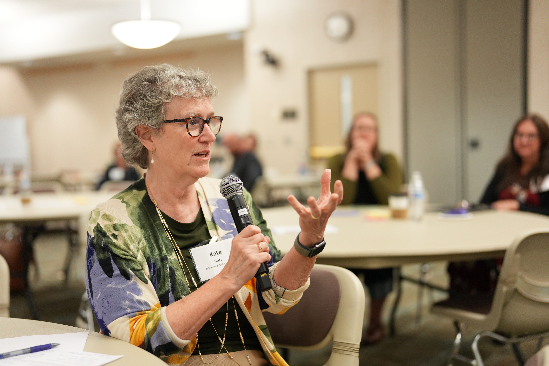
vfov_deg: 27.0
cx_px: 274
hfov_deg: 39.6
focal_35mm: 50
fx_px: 762
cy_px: 183
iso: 500
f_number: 1.8
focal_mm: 50
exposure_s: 1/100
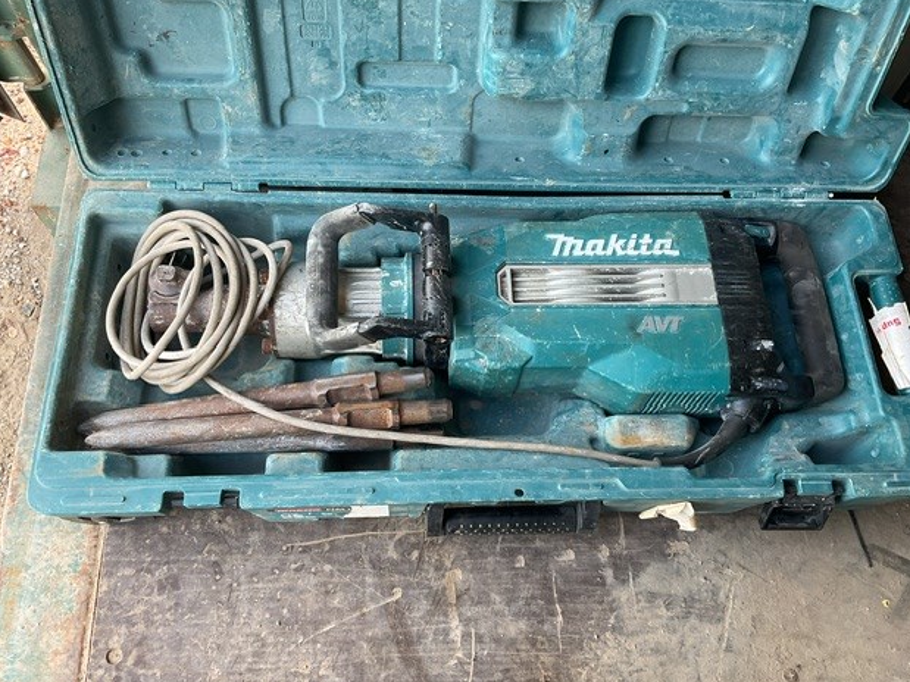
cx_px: 469
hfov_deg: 60.0
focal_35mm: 30
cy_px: 347
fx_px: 788
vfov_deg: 46.8
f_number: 1.8
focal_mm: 3
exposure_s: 1/100
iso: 25
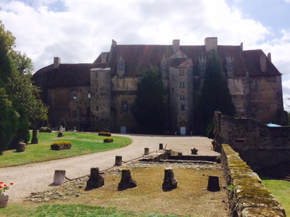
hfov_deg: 61.7
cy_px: 108
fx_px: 243
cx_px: 145
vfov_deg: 48.2
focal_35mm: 29
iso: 40
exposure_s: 1/5128
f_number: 2.2
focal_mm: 4.15
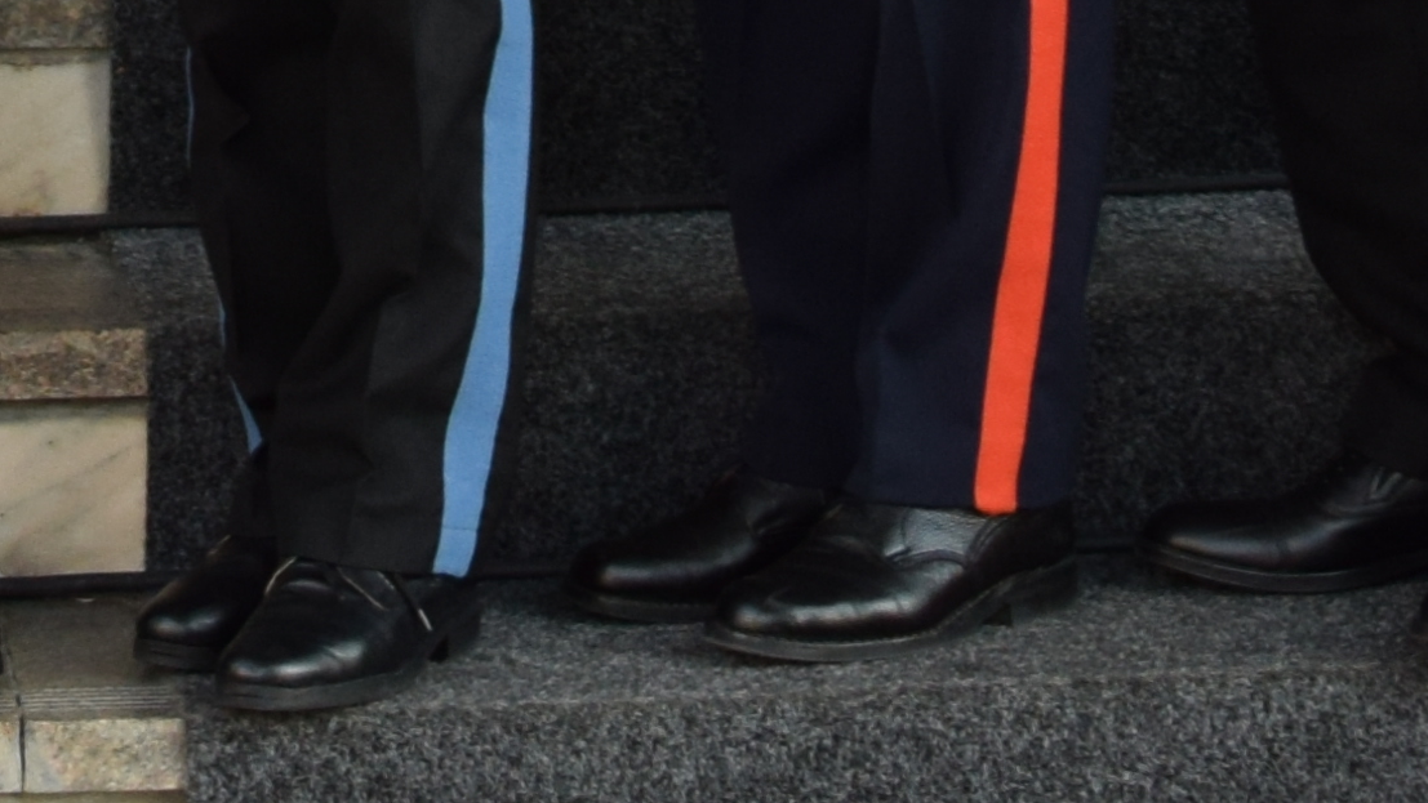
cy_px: -1563
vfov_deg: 6.3
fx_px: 6773
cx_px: 271
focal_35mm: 179
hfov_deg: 12.0
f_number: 5.6
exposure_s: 1/125
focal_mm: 21
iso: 400
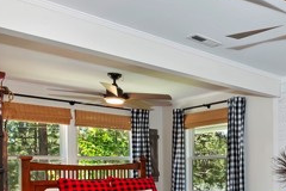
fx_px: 318
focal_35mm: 40
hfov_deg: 41.8
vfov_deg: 31.9
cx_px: 288
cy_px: 170
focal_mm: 10
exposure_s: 1/30
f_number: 8
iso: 400
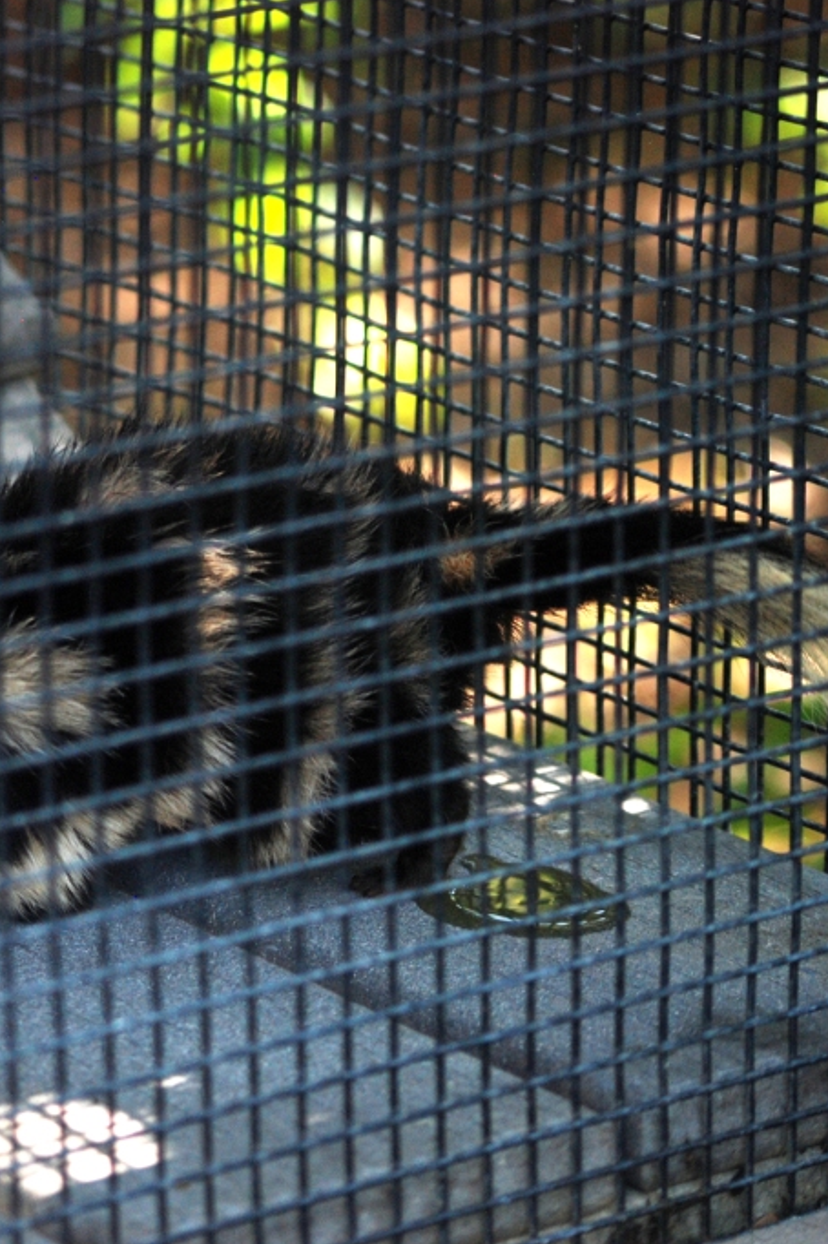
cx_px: 86
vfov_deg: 11.1
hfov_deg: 7.4
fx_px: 6388
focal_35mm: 185
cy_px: 623
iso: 400
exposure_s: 1/160
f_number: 4
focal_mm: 82
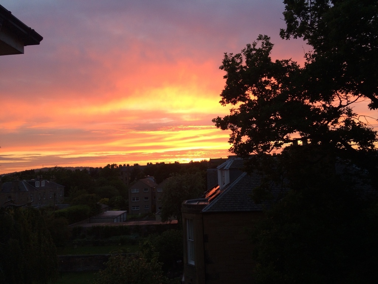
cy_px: 142
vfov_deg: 48.2
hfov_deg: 61.7
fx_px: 317
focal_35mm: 29
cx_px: 189
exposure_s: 1/50
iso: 40
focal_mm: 4.15
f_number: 2.2
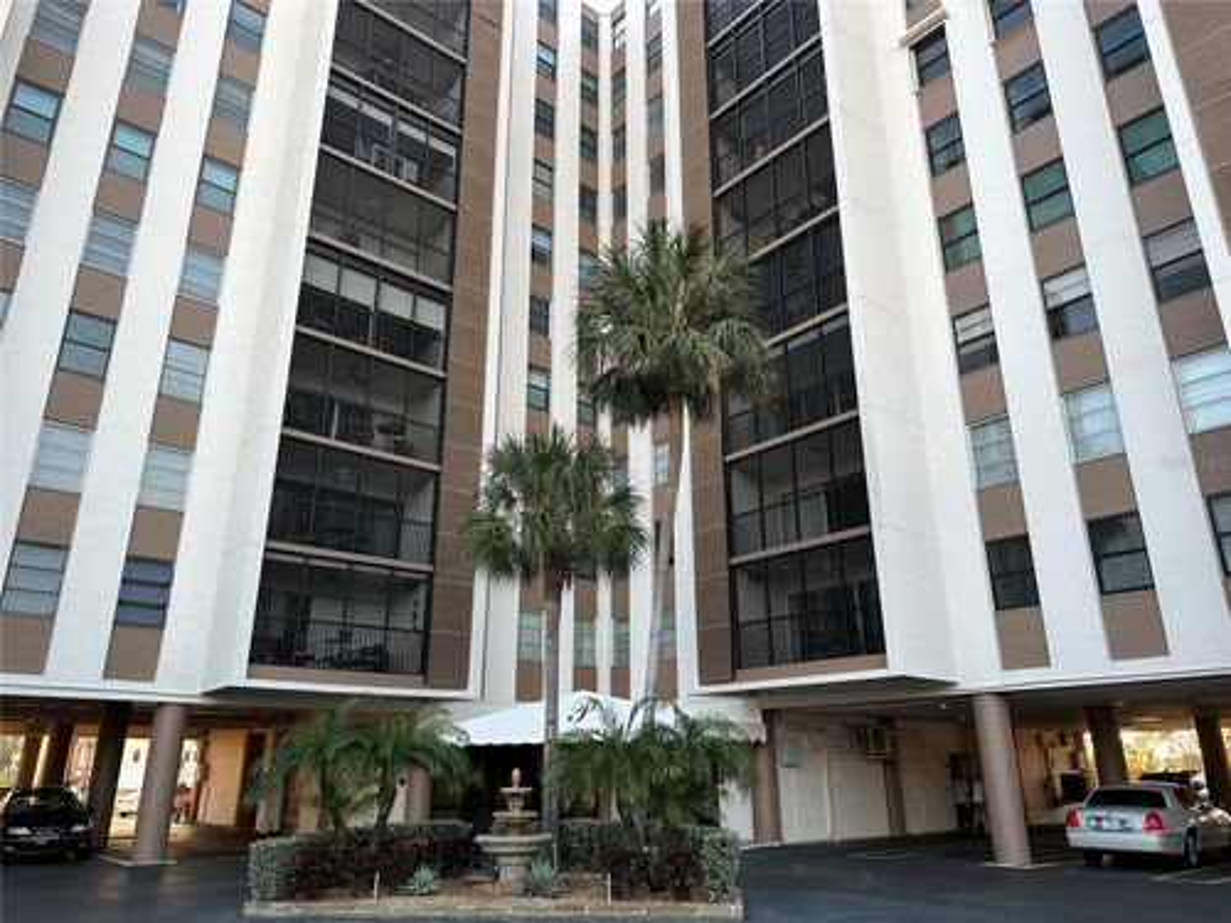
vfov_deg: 56.8
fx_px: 853
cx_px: 616
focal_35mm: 24
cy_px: 462
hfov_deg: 71.6
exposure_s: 1/238
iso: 64
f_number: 1.78
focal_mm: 6.86
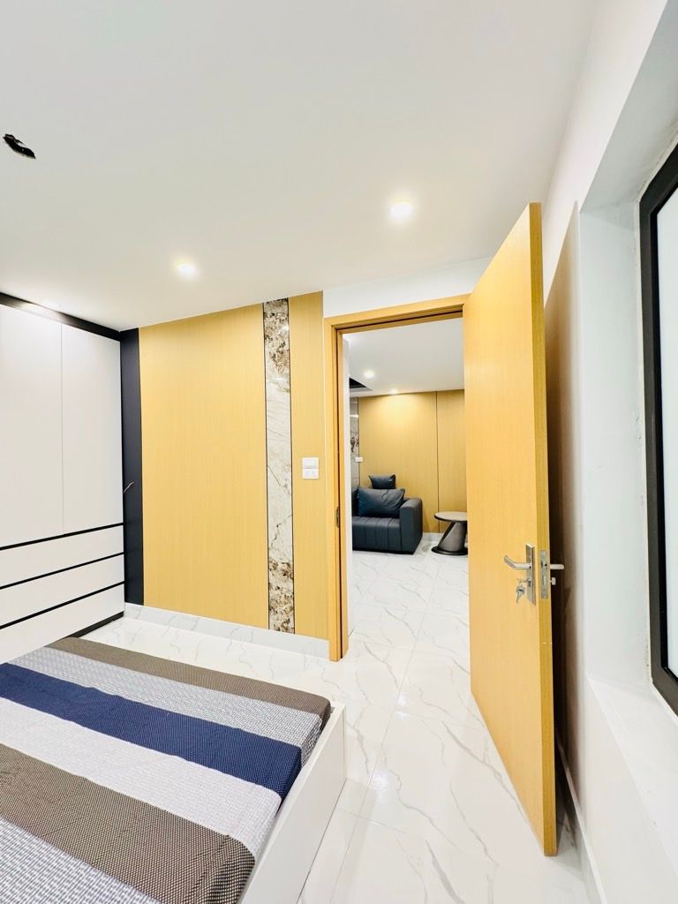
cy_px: 452
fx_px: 366
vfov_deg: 102.1
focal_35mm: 14
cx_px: 339
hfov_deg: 85.7
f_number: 2.2
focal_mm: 2.22
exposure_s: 1/50
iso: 250
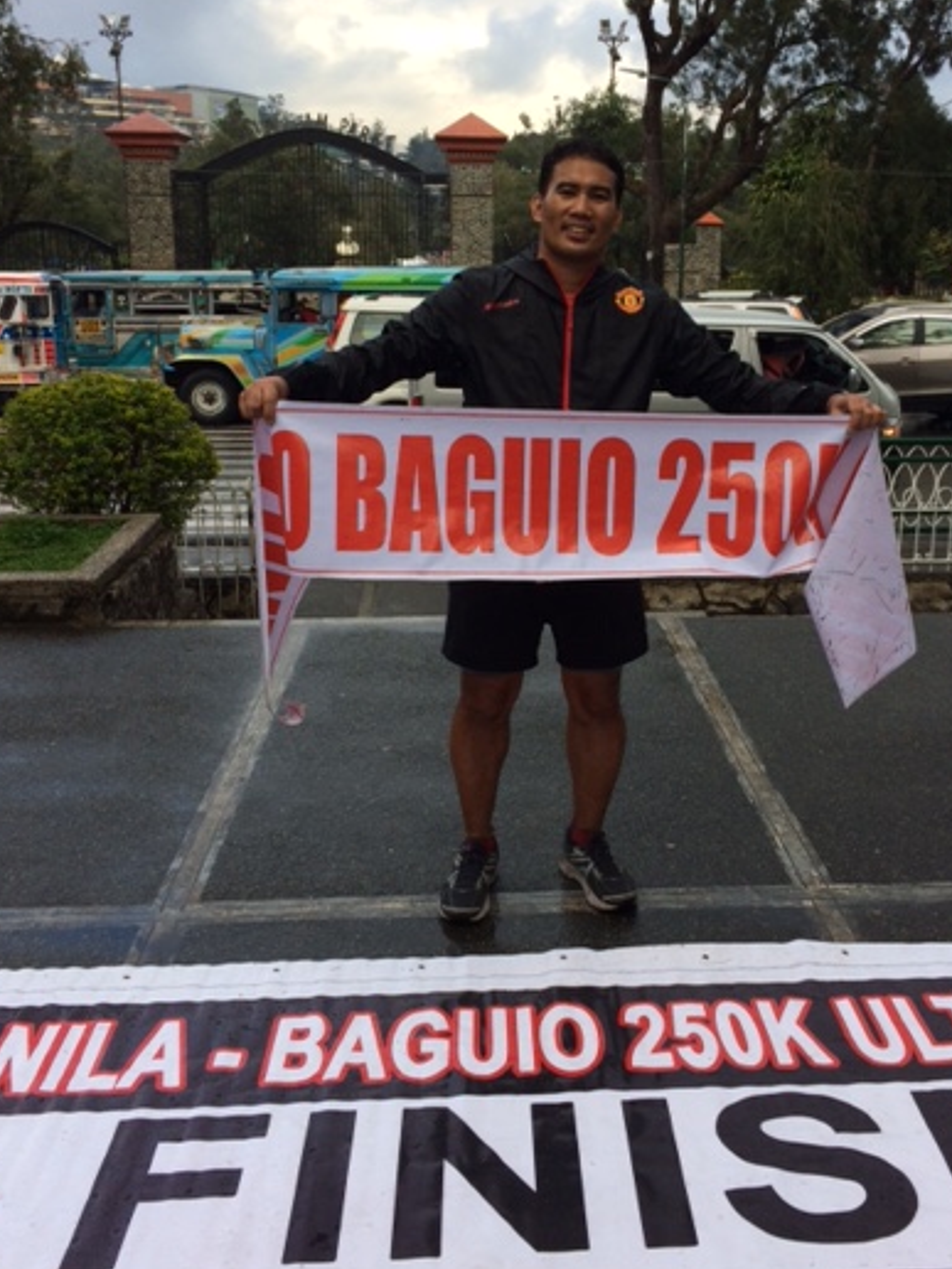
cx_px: 553
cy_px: 556
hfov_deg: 39.5
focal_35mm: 36
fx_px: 1320
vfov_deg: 51.2
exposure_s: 1/263
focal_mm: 4.15
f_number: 2.2
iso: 32
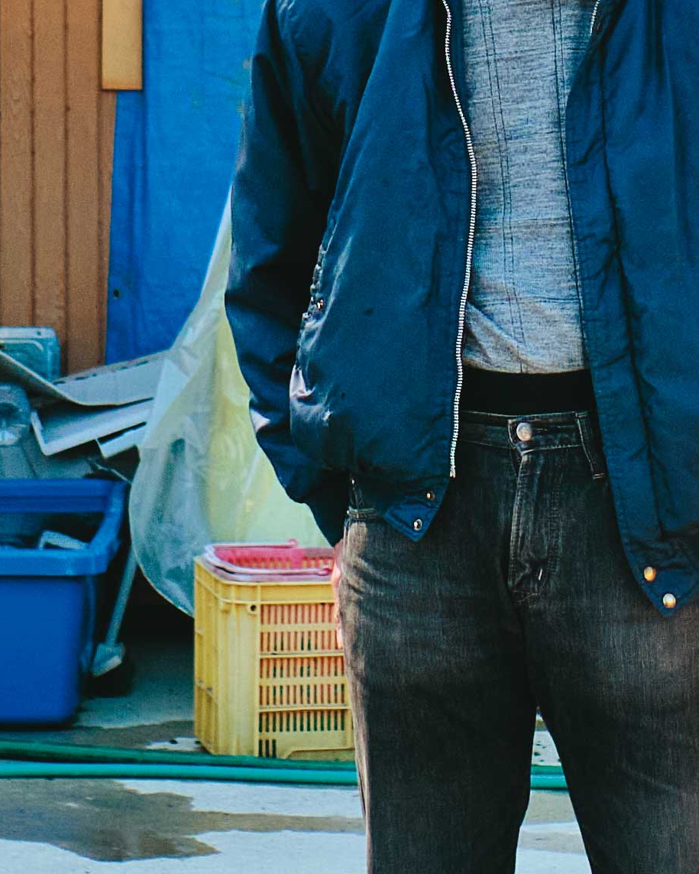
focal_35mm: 222
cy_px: -258
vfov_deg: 8.6
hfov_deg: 7.0
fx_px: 5739
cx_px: 432
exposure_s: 1/1500
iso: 500
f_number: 2.8
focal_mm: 23
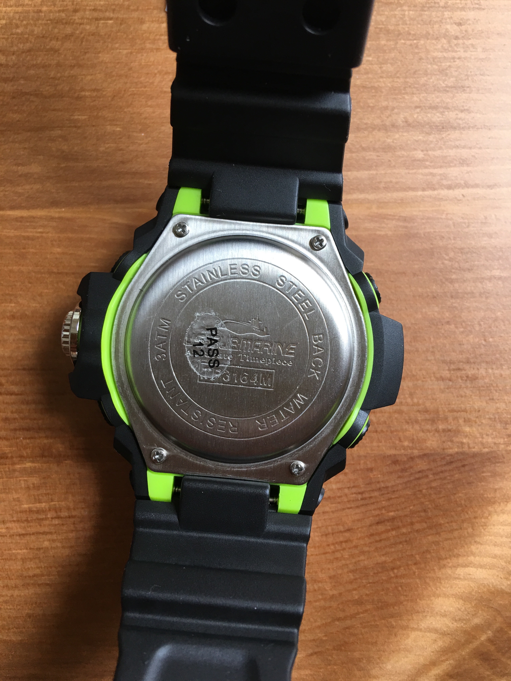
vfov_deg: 61.7
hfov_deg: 48.2
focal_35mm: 29
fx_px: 571
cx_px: 256
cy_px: 340
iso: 25
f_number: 2.2
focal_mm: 4.15
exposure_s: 1/33
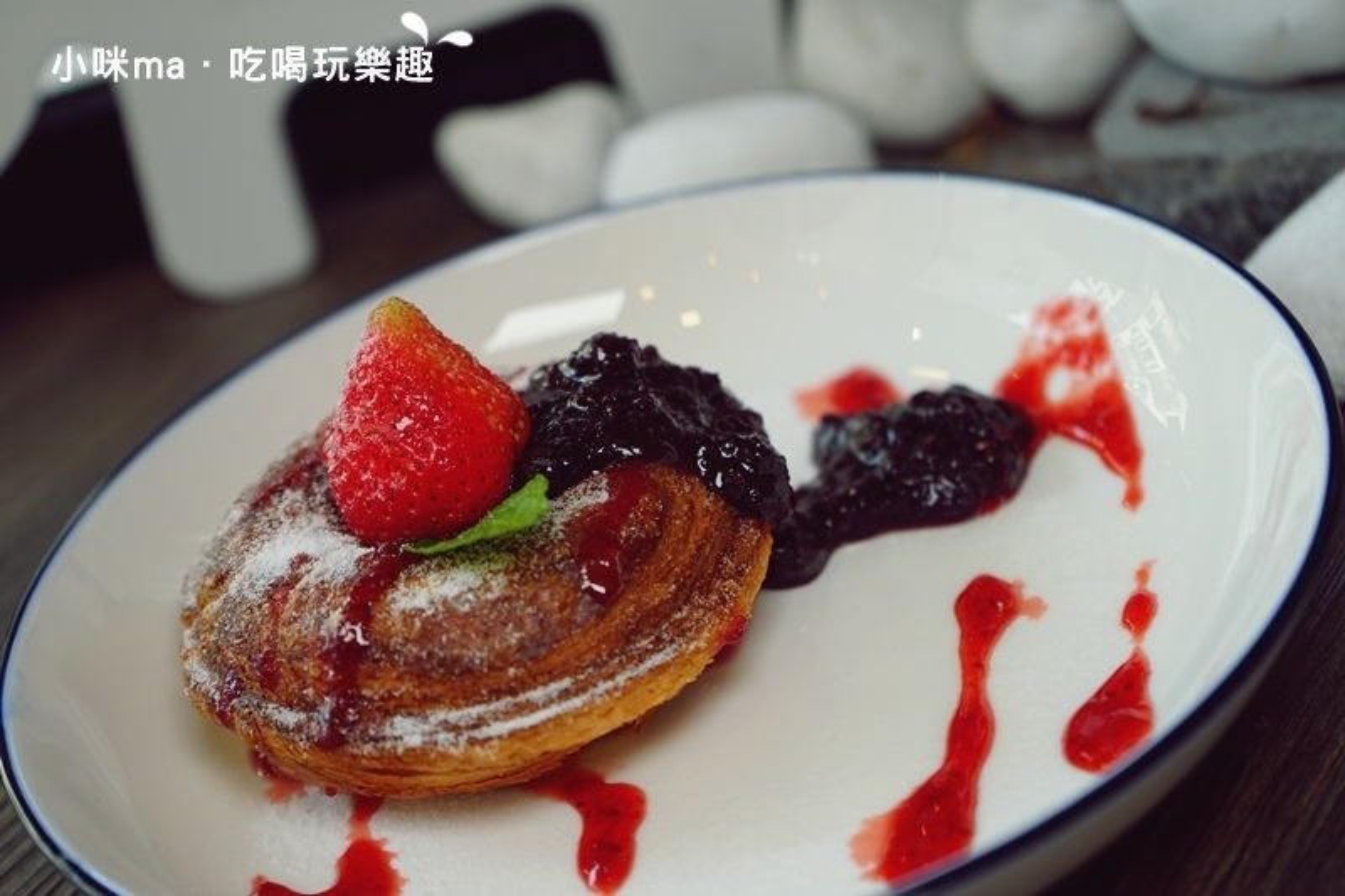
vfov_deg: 24.6
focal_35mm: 55
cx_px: 672
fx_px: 2054
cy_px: 448
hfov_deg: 36.3
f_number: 5
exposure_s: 1/60
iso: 250
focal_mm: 55
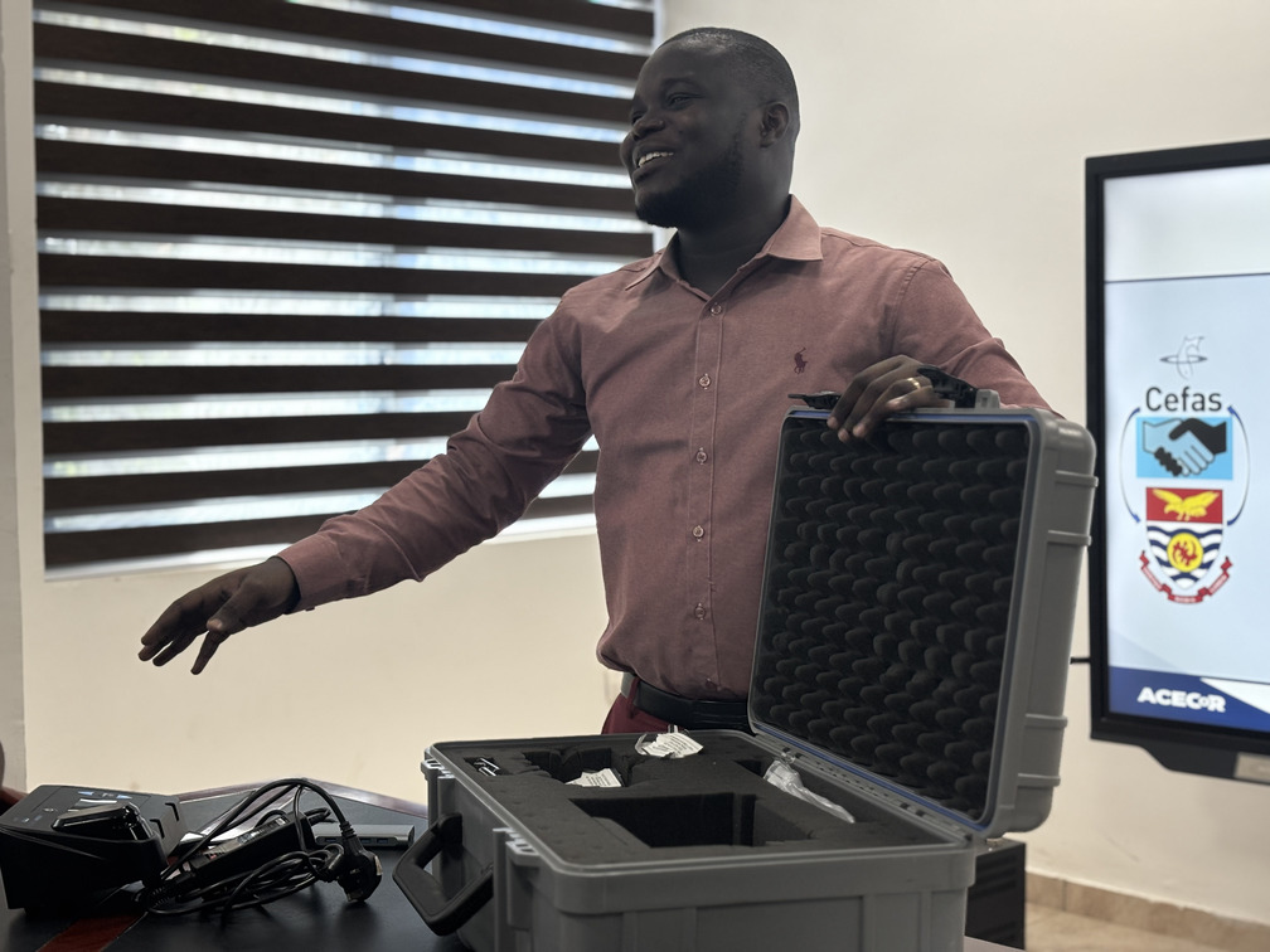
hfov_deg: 36.8
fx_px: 1908
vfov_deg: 28.0
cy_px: 476
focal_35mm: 52
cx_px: 635
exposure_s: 1/60
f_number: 1.6
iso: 125
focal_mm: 5.96
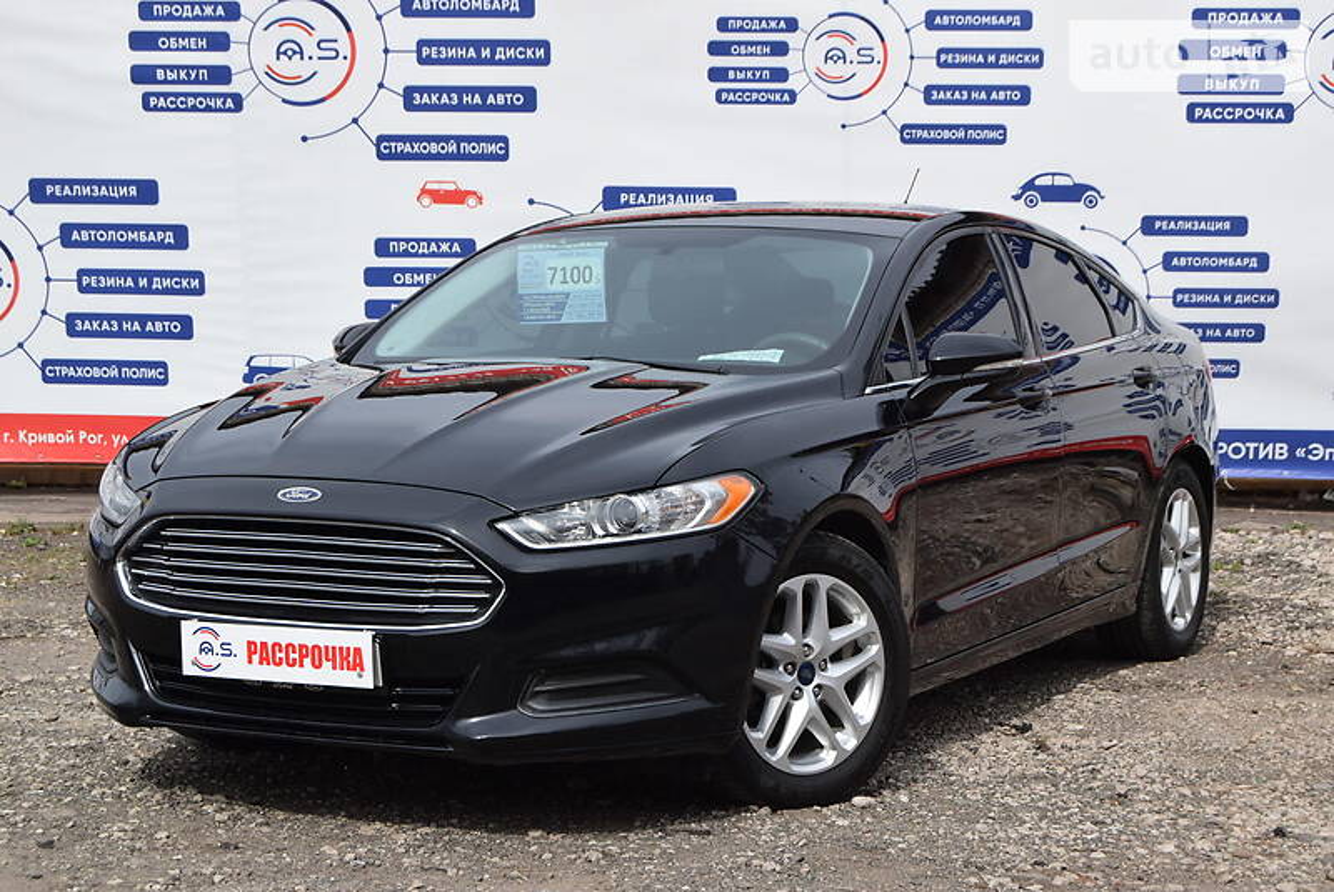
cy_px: 446
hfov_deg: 28.0
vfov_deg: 19.0
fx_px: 2670
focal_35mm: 72
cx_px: 667
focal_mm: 48
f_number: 9
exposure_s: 1/320
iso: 200
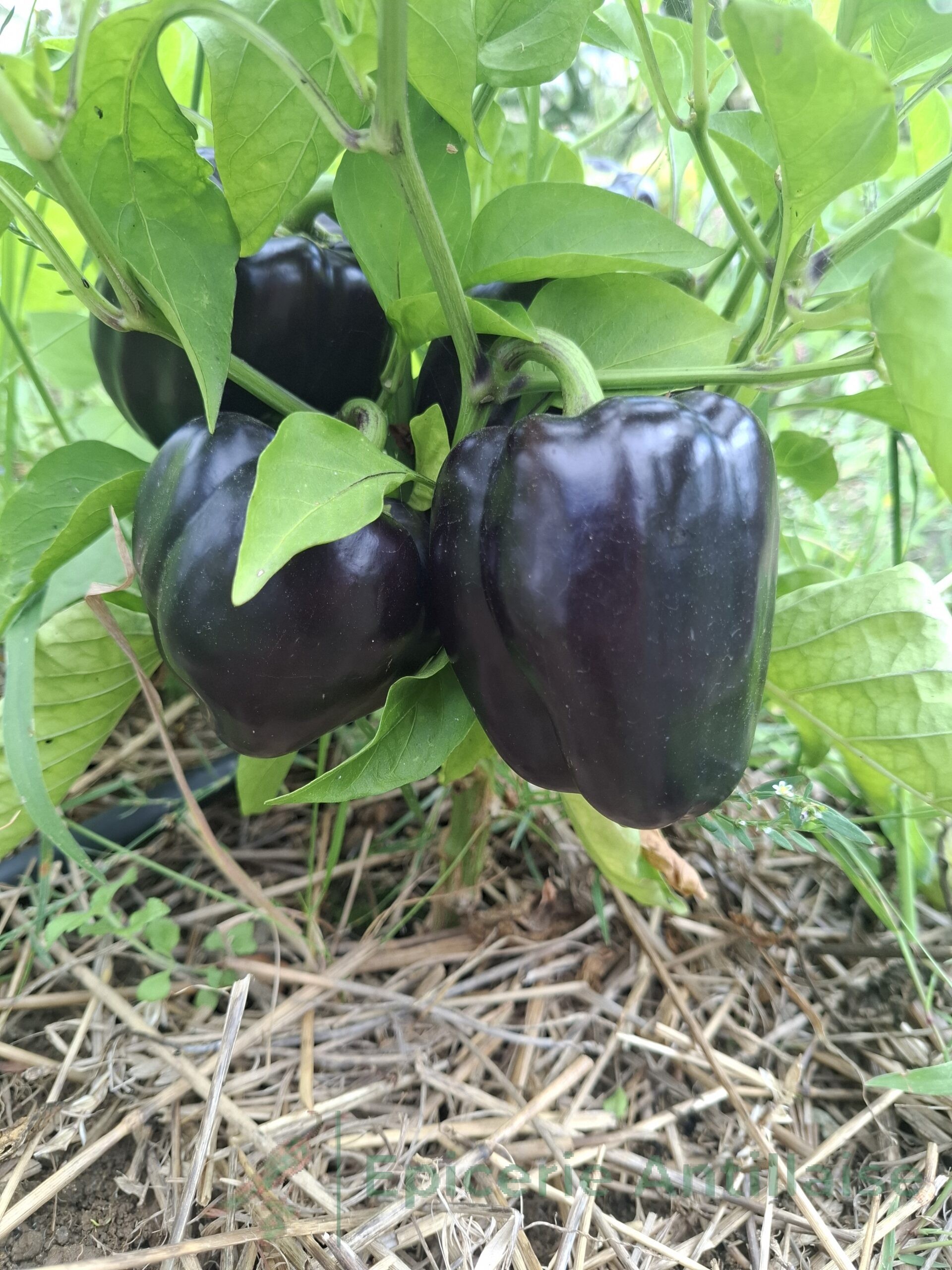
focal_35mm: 23
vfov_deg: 73.9
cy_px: 635
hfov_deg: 58.9
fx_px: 843
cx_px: 476
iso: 50
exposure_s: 1/152
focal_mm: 5.54
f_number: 1.8
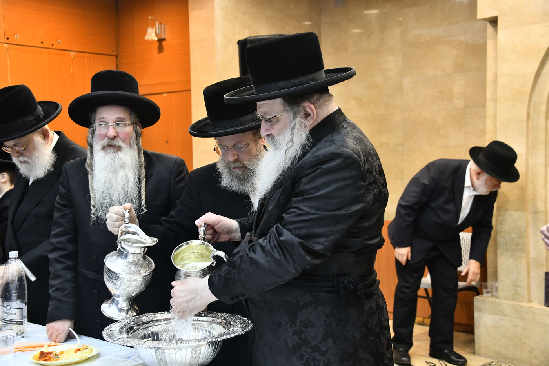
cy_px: 183
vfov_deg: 27.0
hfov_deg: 39.6
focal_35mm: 50
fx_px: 762
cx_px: 274
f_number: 5.6
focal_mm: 50
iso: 800
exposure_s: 1/100
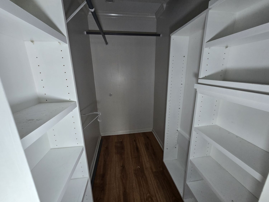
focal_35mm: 13
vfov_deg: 89.9
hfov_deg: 106.2
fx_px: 101
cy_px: 101
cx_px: 134
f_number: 2.2
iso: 125
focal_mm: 2.2
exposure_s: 1/60
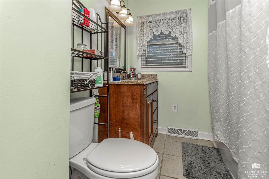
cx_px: 134
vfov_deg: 77.3
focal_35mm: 15
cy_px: 90
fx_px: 112
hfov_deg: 100.4
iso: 500
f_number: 10
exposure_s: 1/60
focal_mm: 10
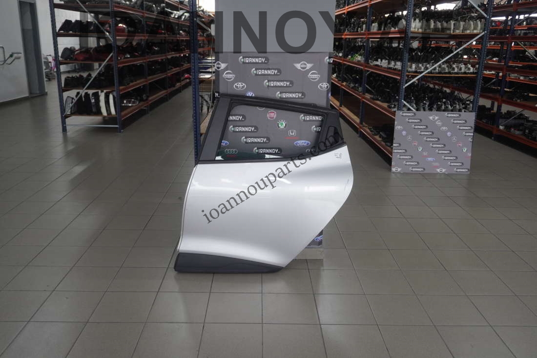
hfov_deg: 59.5
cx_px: 268
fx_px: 470
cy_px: 179
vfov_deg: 41.7
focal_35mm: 32
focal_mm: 21
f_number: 4
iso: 800
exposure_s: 1/160
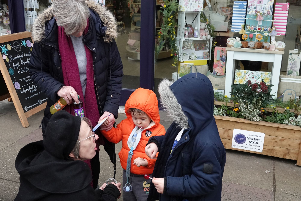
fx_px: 343
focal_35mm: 41
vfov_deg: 32.6
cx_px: 150
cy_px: 100
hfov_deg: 47.4
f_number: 3.2
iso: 1250
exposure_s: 1/1000
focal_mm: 15.17
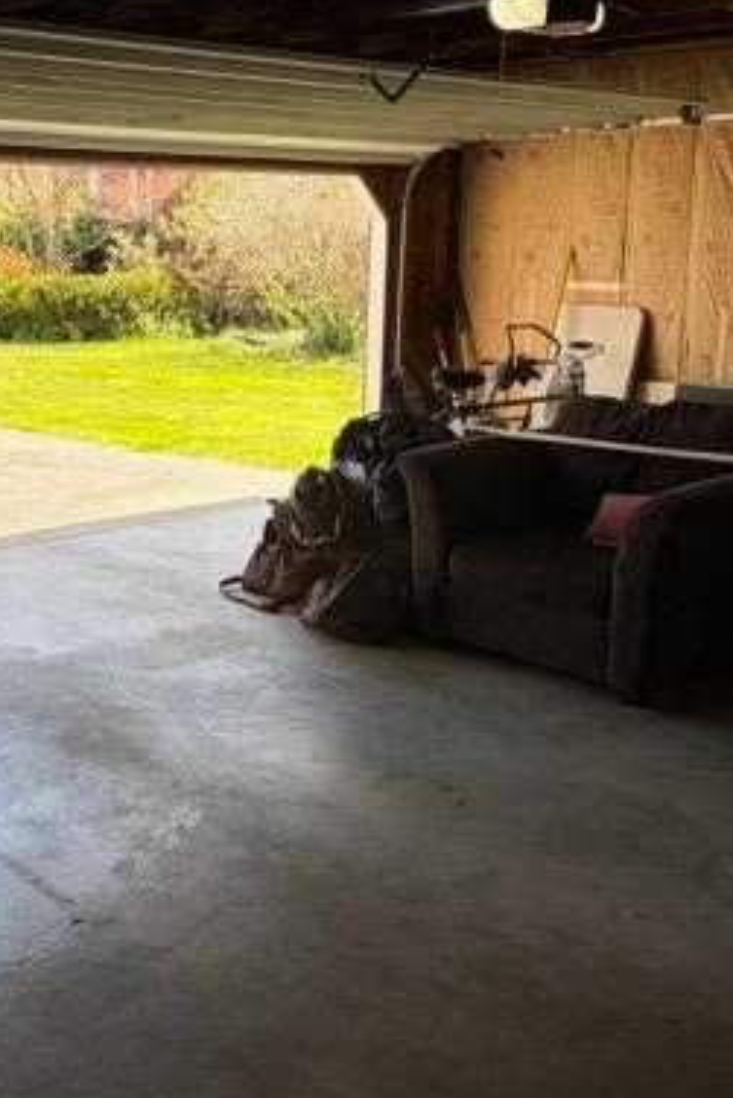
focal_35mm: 46
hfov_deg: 29.0
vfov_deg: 42.6
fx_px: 1404
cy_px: 479
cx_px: 219
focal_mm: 5.96
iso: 50
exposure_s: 1/365
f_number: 1.6
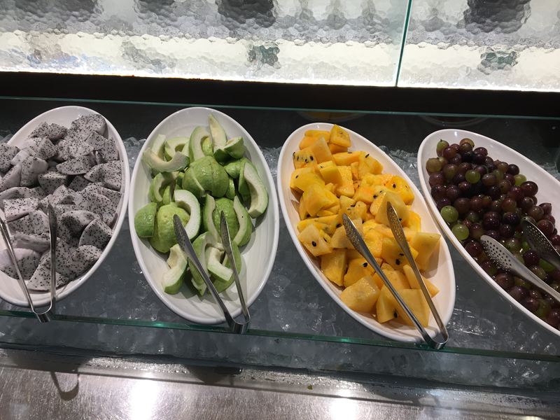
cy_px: 210
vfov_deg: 48.2
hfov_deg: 61.7
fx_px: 469
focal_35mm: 29
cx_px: 280
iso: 32
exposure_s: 1/60
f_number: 2.2
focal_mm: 4.15
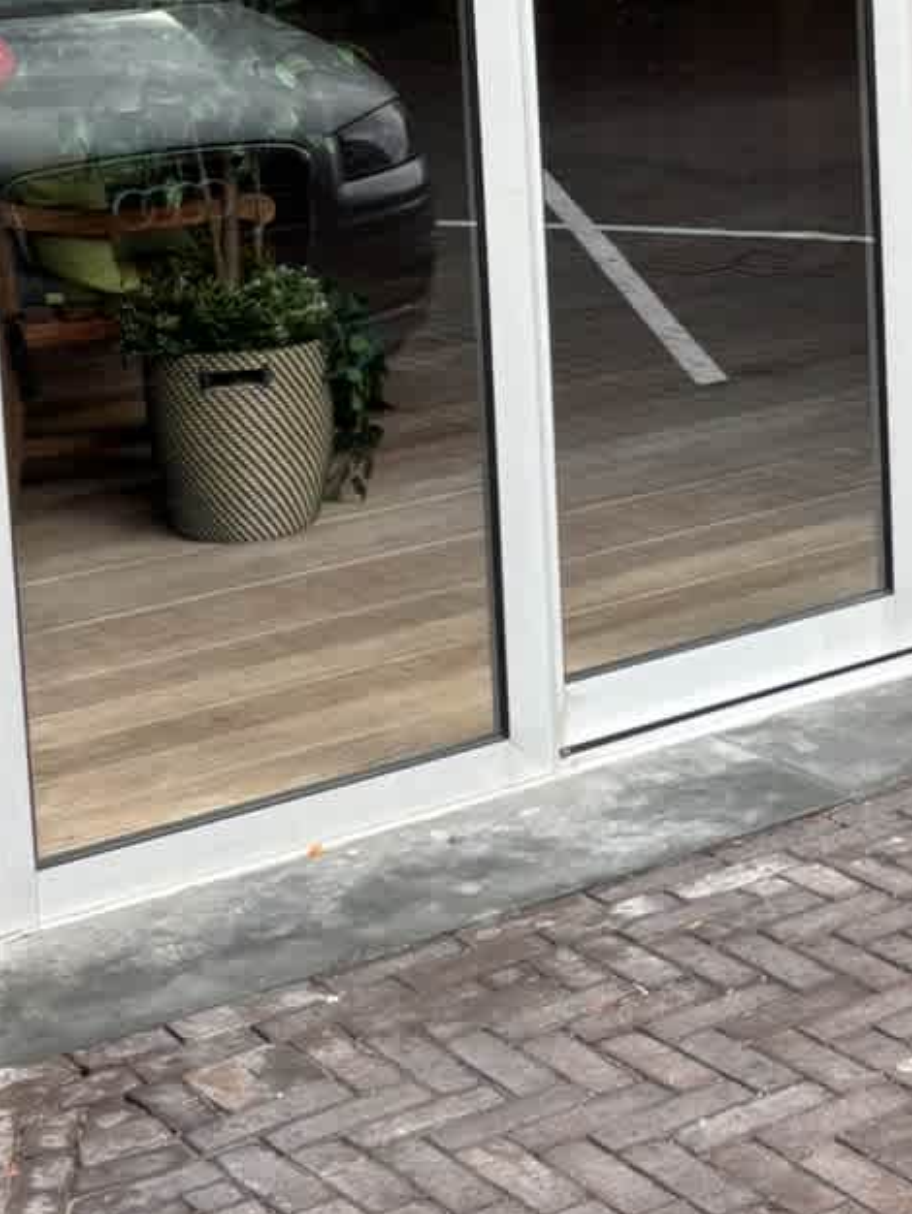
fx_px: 2984
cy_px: 60
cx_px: 1083
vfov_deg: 22.3
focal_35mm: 85
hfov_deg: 16.7
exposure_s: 1/100
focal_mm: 6
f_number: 1.6
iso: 40
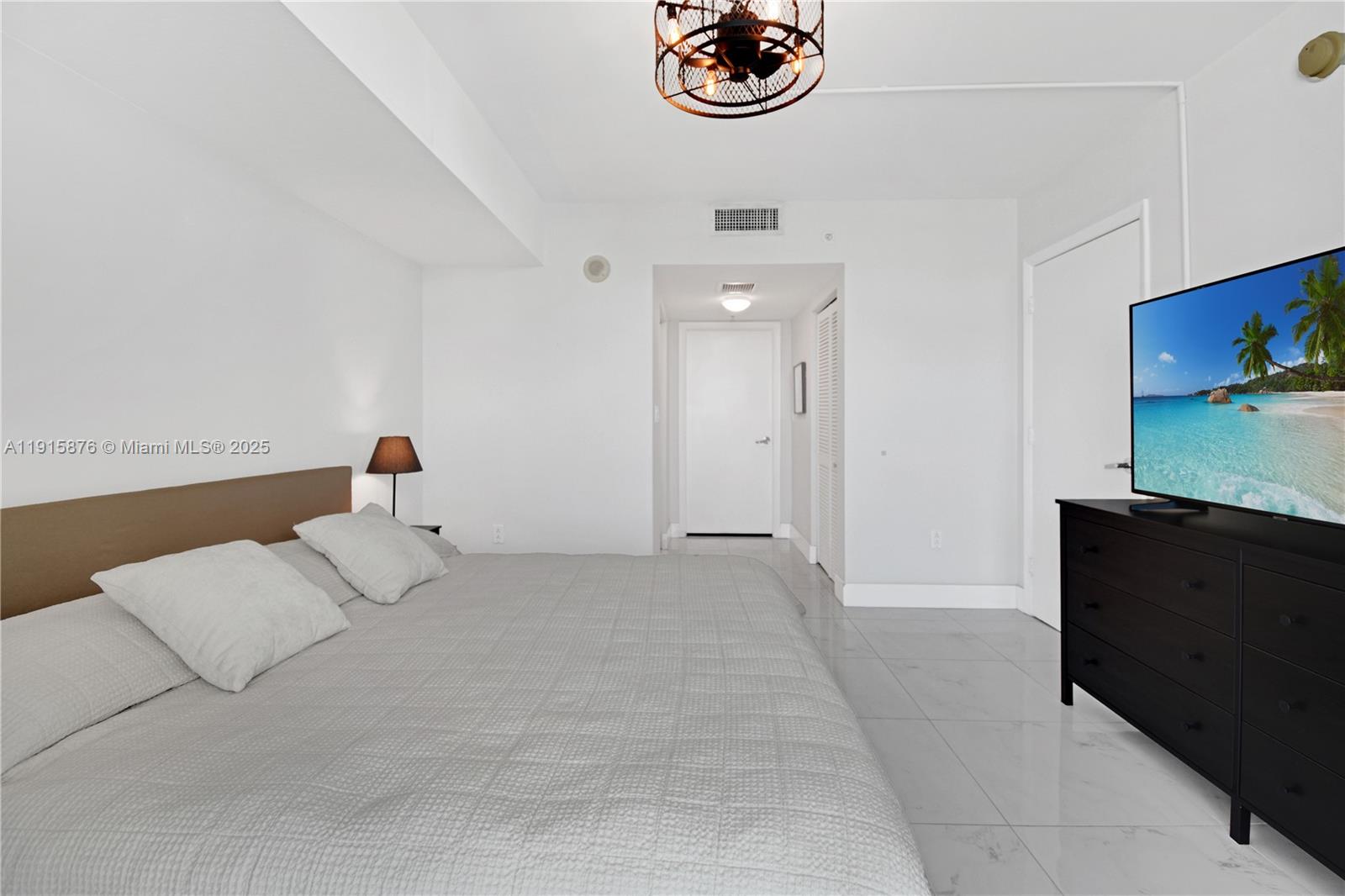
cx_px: 672
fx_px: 560
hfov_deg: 100.4
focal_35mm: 15
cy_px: 448
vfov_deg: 77.3
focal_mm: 10
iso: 250
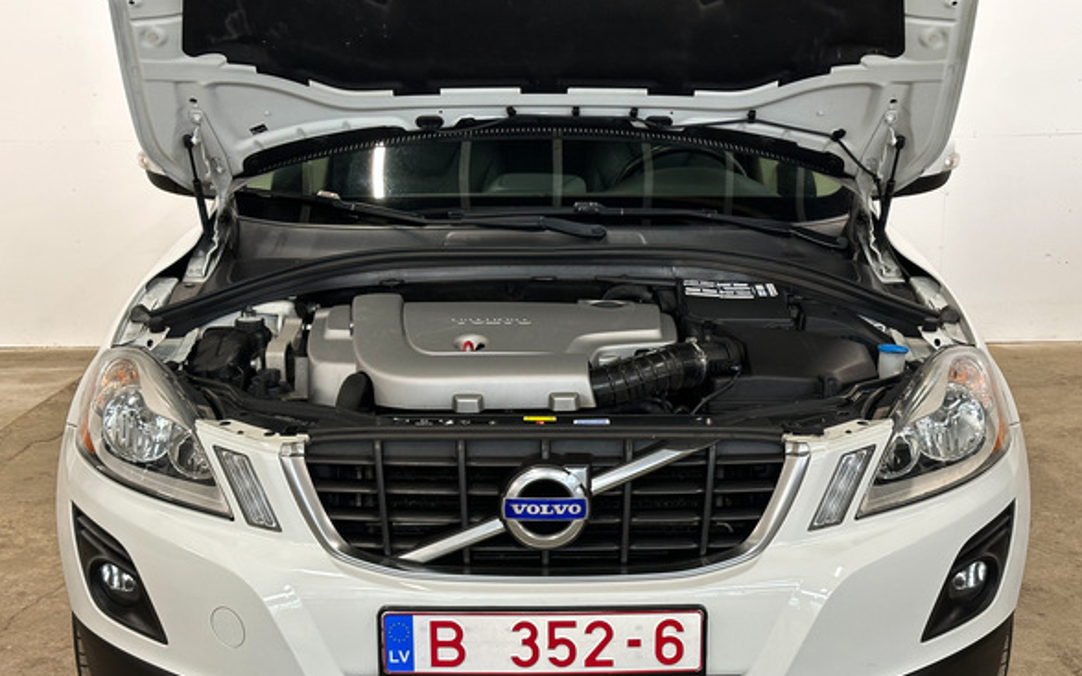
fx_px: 1534
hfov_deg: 38.9
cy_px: 405
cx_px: 547
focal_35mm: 52
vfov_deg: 24.8
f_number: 1.8
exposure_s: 1/50
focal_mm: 6.86
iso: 125
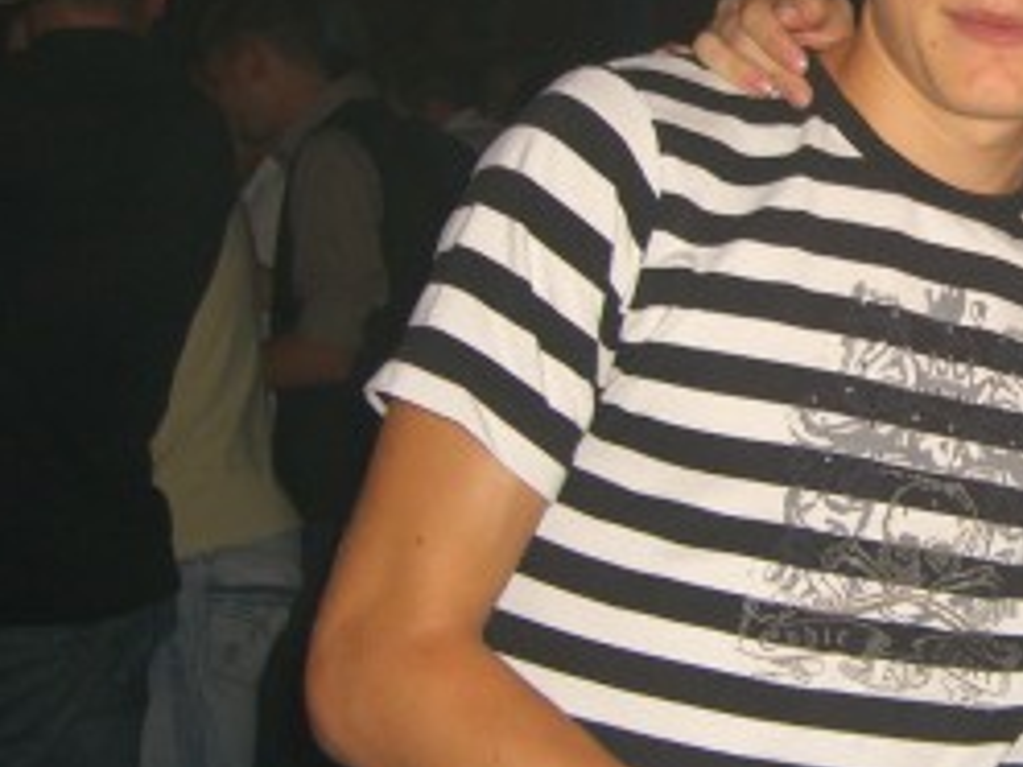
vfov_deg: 16.0
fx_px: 2719
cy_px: 305
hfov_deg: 20.0
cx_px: 1225
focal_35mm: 92
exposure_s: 1/60
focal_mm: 7.9
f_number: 2.8
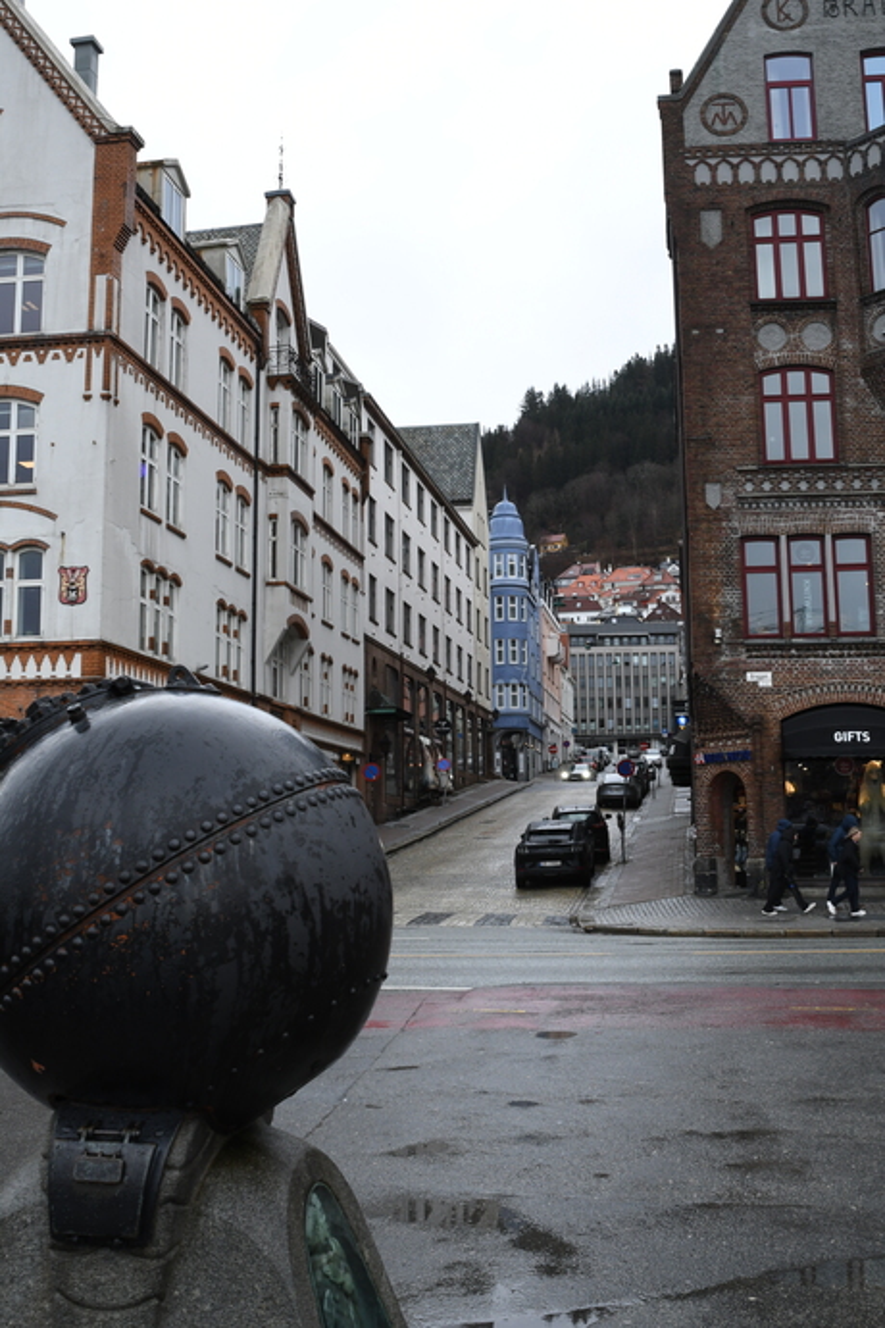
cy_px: 664
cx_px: 442
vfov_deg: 53.1
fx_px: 1327
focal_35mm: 36
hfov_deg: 36.9
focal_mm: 24
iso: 640
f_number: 16
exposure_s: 1/160
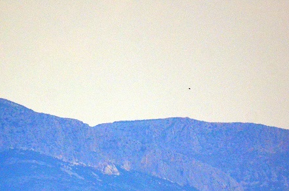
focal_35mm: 949
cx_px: 123
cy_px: 191
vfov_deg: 1.4
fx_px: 7605
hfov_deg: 2.2
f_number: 5.6
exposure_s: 1/4000
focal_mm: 280
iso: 800
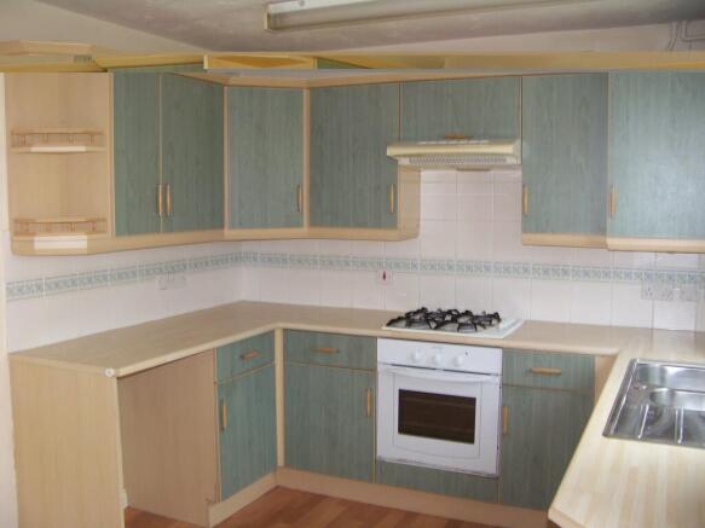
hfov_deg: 51.4
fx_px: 733
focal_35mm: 36
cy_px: 264
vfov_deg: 39.6
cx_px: 352
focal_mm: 5.85
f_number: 3.2
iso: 64
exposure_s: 1/30
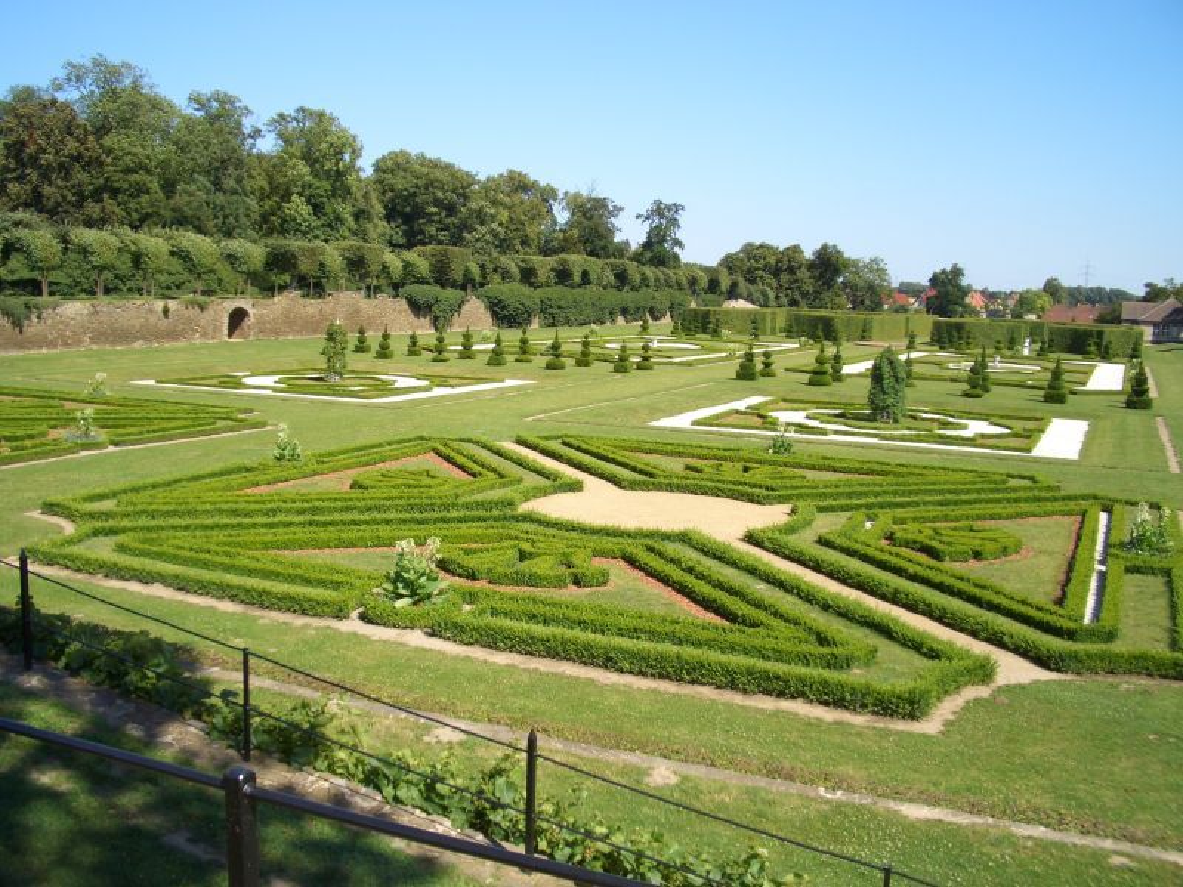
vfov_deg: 40.7
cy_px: 444
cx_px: 592
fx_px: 1196
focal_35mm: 35
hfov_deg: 52.6
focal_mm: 5.8
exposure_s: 1/250
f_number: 4.3
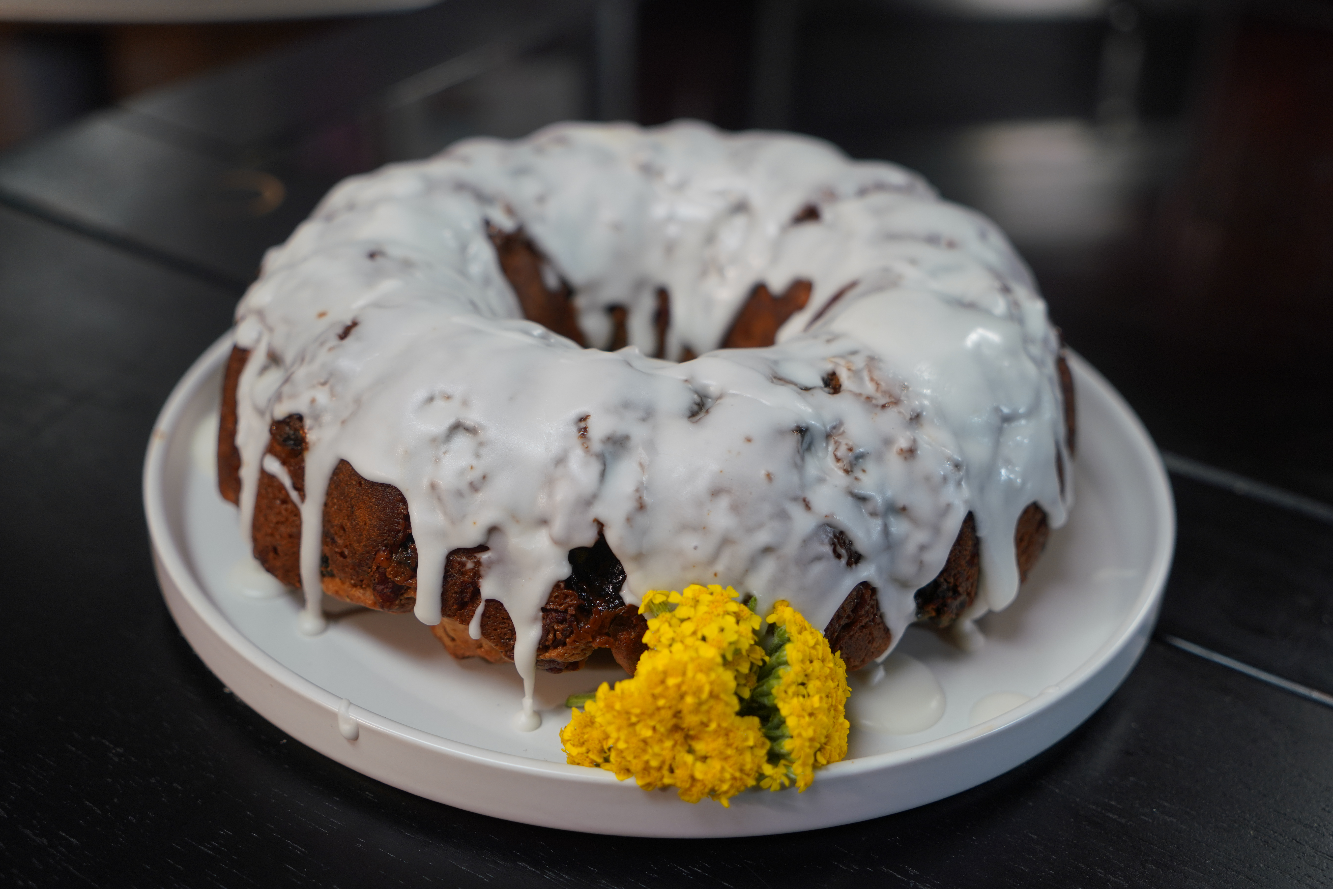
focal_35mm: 42
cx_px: 666
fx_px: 1555
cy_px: 444
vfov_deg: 31.9
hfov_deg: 46.4
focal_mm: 42
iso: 320
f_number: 4
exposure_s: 1/60
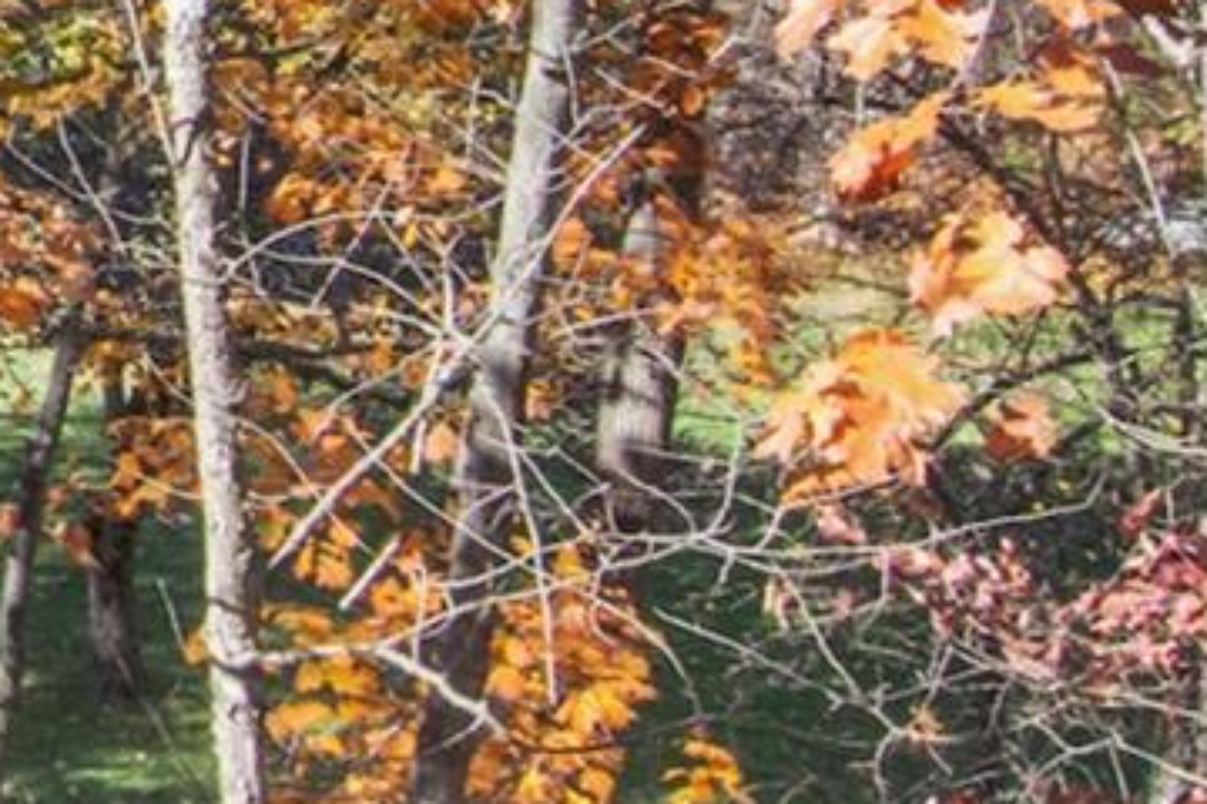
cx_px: -1247
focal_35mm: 94
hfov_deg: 16.3
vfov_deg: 13.5
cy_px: -496
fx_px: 3146
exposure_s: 1/160
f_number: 14
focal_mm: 11
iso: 800
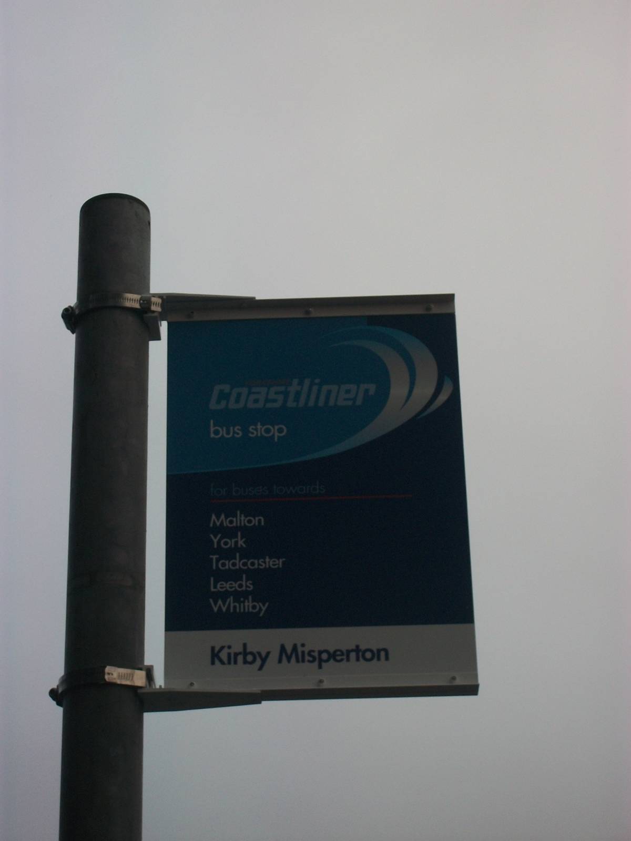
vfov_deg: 20.4
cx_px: 316
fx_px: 2333
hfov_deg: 15.4
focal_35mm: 96
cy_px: 420
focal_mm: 17.1
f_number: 5.2
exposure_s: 1/30
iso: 80
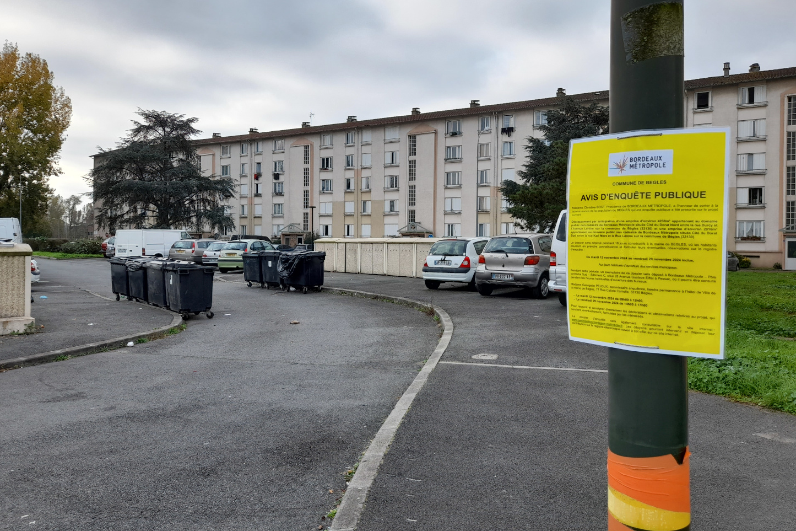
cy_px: 246
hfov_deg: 67.4
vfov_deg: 47.9
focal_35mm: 27
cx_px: 408
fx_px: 597
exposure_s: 1/227
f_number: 2
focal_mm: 4.6
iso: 20
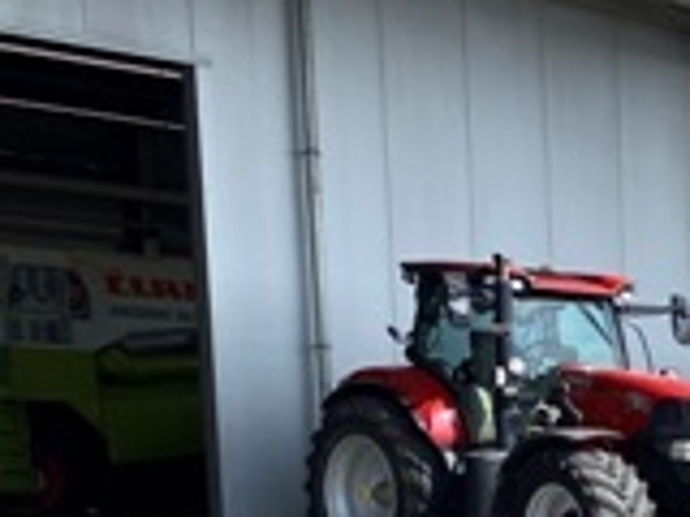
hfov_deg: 15.3
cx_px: 1371
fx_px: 2073
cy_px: 784
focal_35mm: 104
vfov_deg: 13.4
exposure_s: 1/1898
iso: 32
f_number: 1.8
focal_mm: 4.25
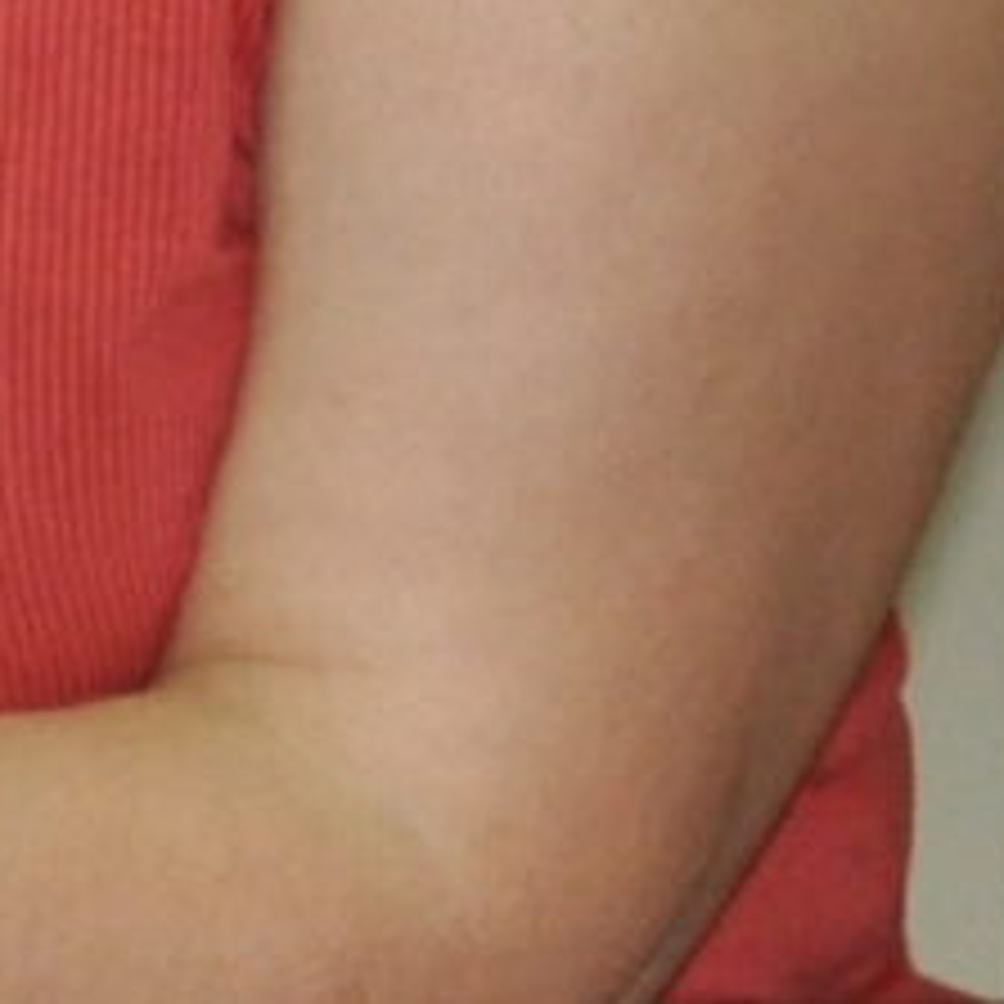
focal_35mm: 409
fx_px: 13421
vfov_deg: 4.2
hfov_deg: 3.8
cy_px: -1414
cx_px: -4336
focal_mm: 28
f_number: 4
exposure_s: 1/60
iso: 800
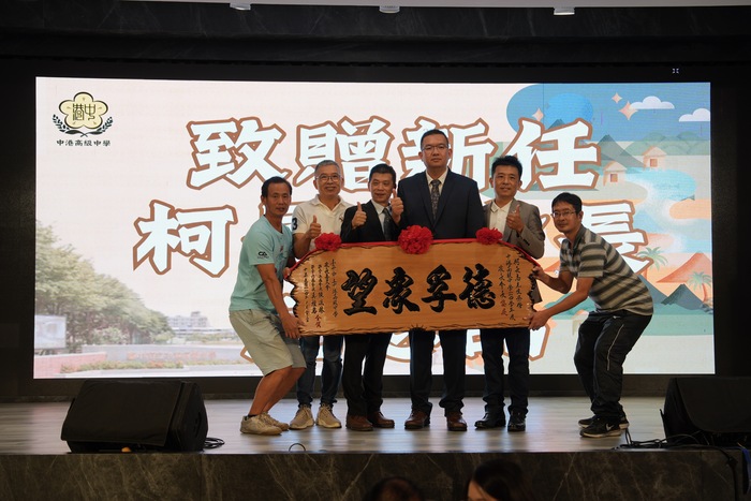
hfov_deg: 39.6
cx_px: 376
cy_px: 250
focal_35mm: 50
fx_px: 1043
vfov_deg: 27.0
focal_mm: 50
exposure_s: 1/100
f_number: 3.2
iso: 160
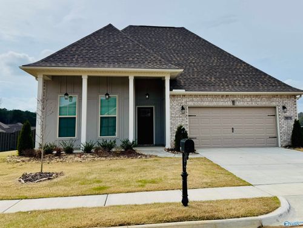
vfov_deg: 56.8
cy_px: 114
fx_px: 210
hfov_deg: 71.6
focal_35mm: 24
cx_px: 152
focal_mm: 6.76
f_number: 1.78
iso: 80
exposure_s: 1/9009
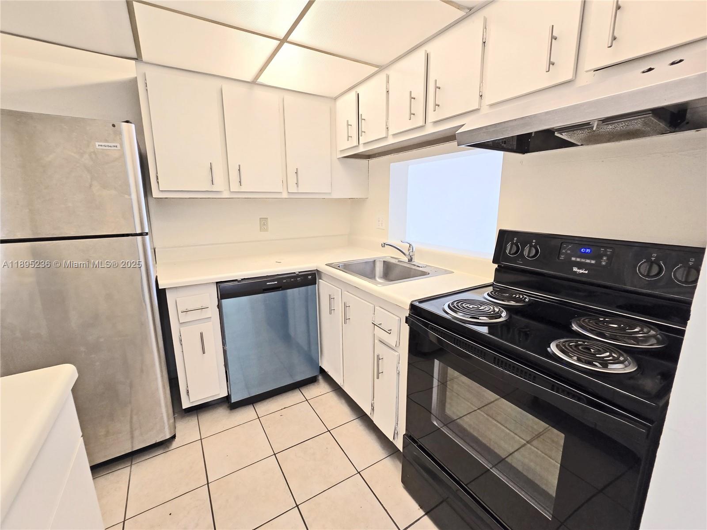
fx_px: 265
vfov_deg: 89.9
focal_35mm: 13
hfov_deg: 106.2
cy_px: 265
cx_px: 354
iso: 100
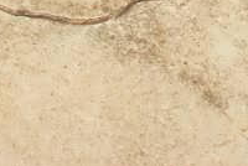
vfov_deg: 2.5
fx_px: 3739
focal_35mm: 542
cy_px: -389
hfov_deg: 3.8
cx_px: -98
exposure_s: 1/640
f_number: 4.3
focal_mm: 14.3
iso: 64
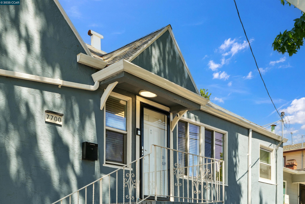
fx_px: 339
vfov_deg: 33.4
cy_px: 102
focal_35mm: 40
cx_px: 152
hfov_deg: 48.5
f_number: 8
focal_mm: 27
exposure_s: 1/25
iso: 125
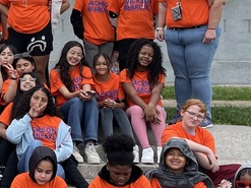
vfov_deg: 13.7
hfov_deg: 16.4
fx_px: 783
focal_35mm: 108
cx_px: -142
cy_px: 58
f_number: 1.6
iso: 32
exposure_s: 1/1221
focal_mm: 4.2
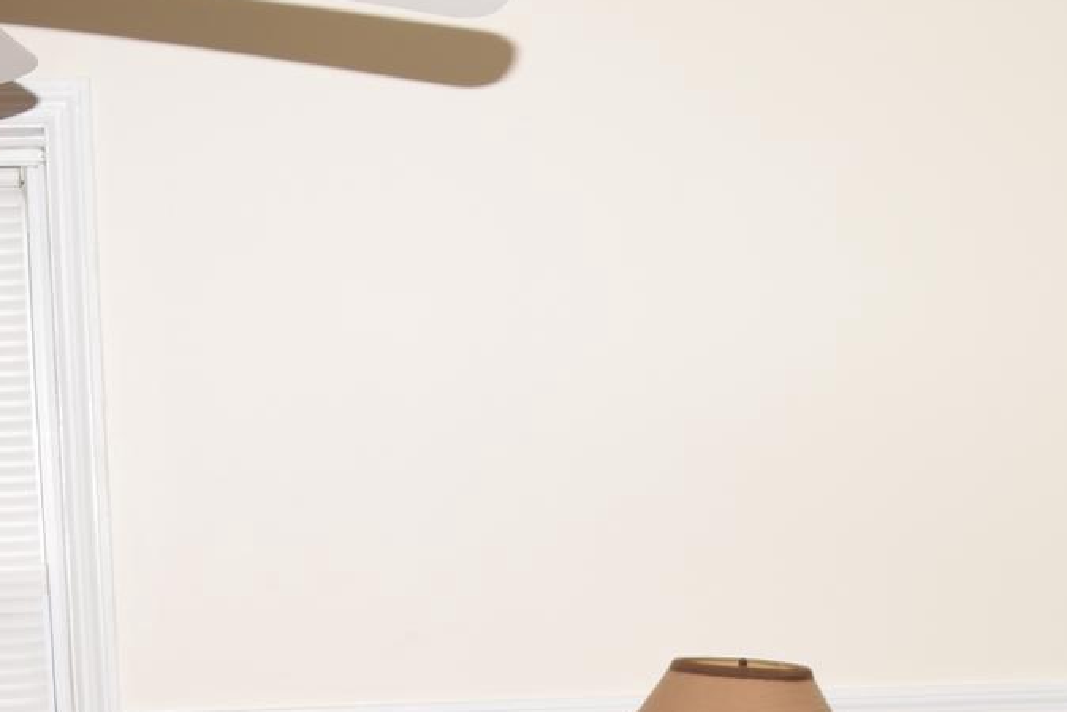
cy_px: 994
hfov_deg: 24.6
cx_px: 709
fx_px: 2431
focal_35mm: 82
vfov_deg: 15.6
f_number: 3.5
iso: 100
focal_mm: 18
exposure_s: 1/80
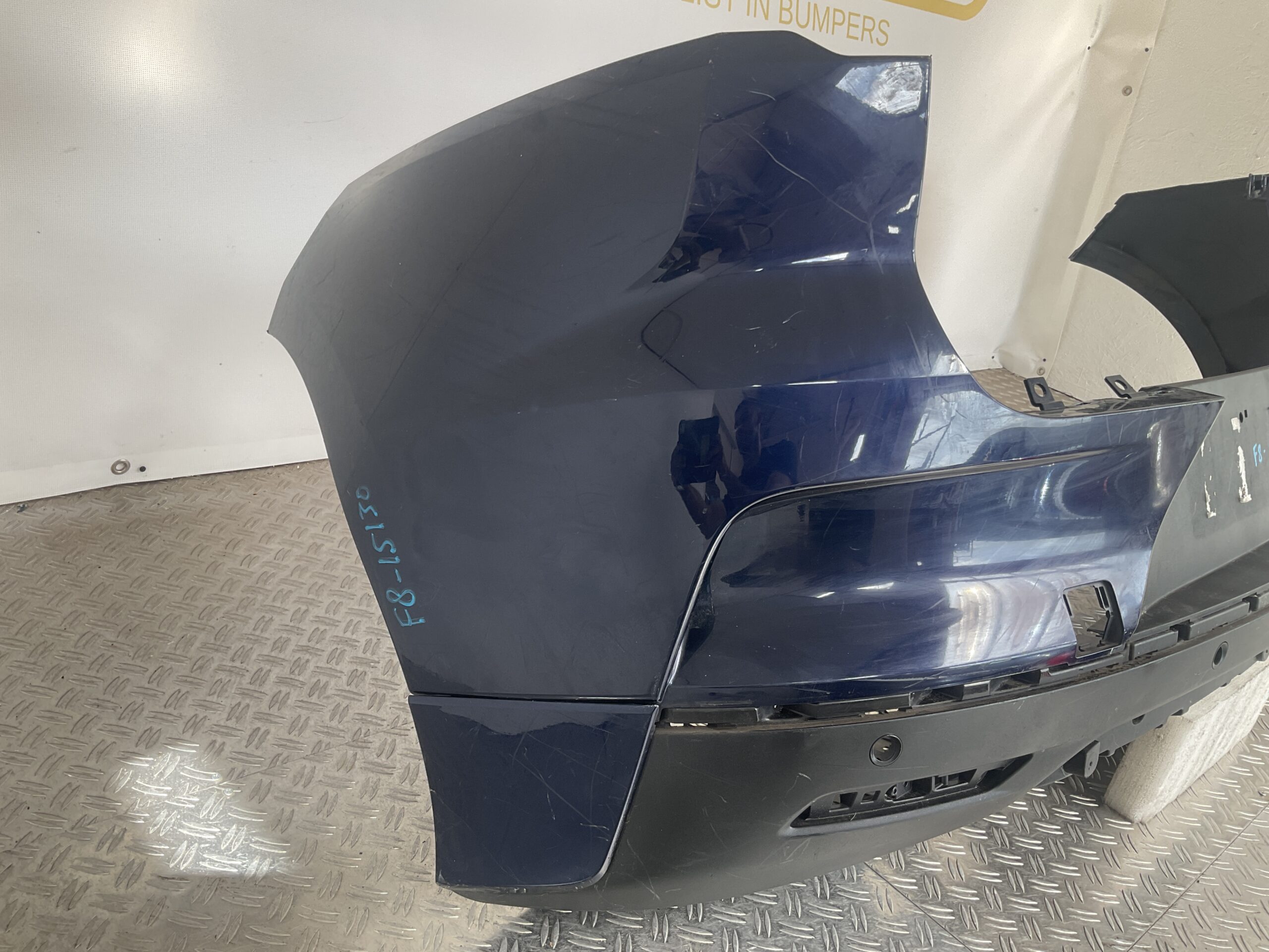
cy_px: 476
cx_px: 634
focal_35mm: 29
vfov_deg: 48.2
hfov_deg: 61.7
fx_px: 1063
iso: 20
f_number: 1.8
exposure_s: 1/120
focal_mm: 3
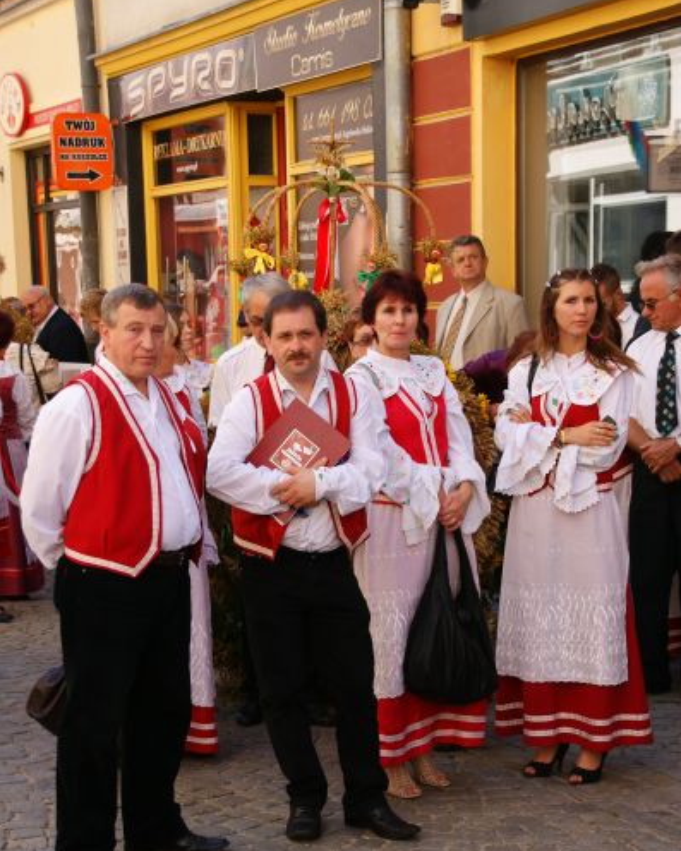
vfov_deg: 24.9
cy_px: 494
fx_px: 1928
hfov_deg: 20.0
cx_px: 340
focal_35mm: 77
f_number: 6.3
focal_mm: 45
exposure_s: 1/80
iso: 100
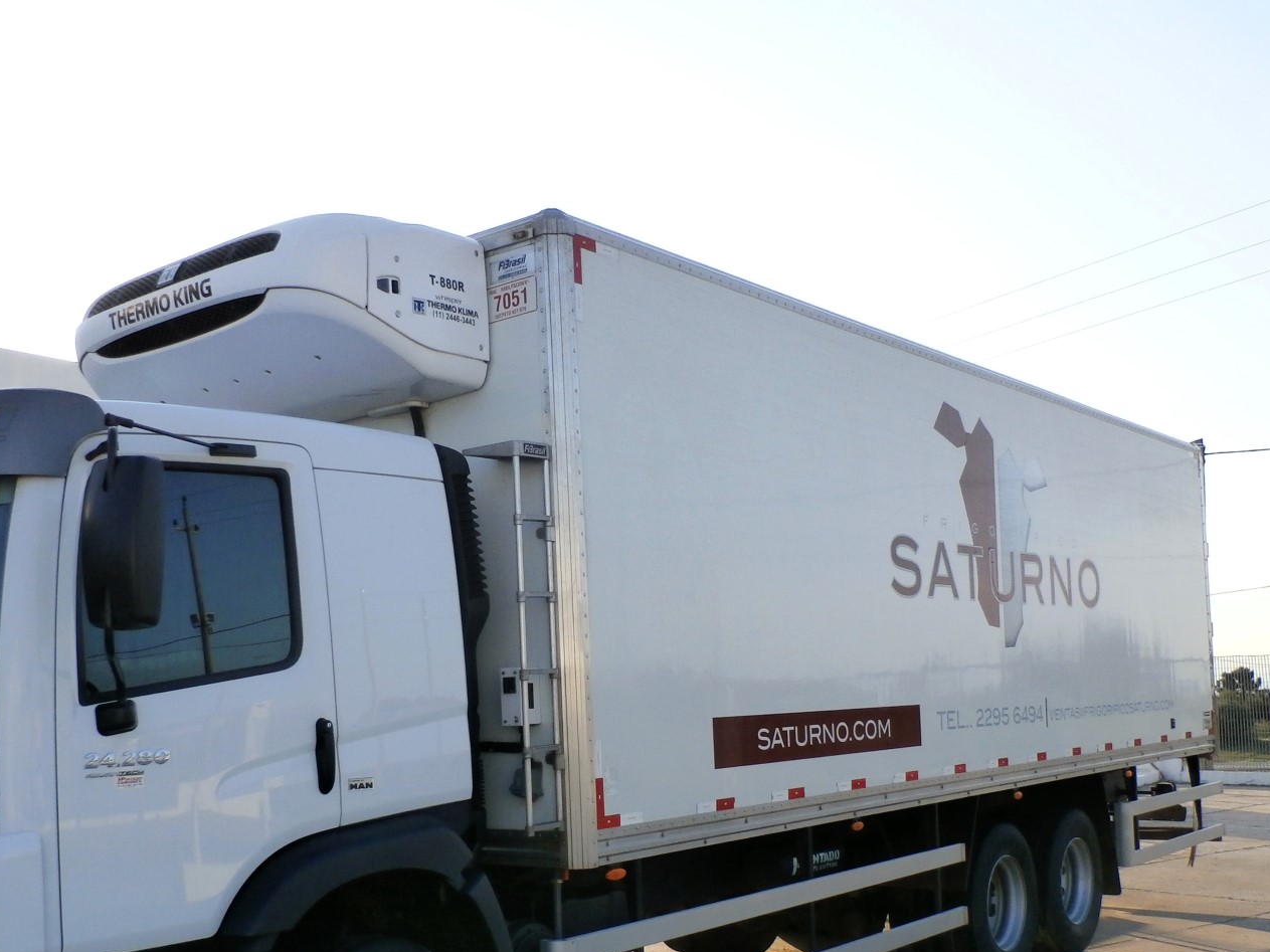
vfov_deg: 37.2
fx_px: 1394
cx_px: 541
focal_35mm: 38
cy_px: 659
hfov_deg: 48.8
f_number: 3
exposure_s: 1/800
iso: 100
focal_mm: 4.5
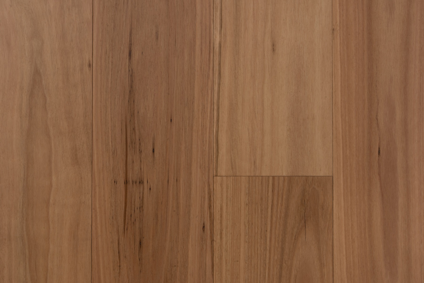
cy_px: 142
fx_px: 601
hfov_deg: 38.9
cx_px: 212
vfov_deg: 26.5
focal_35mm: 51
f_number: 22
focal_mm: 51
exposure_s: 4
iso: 250
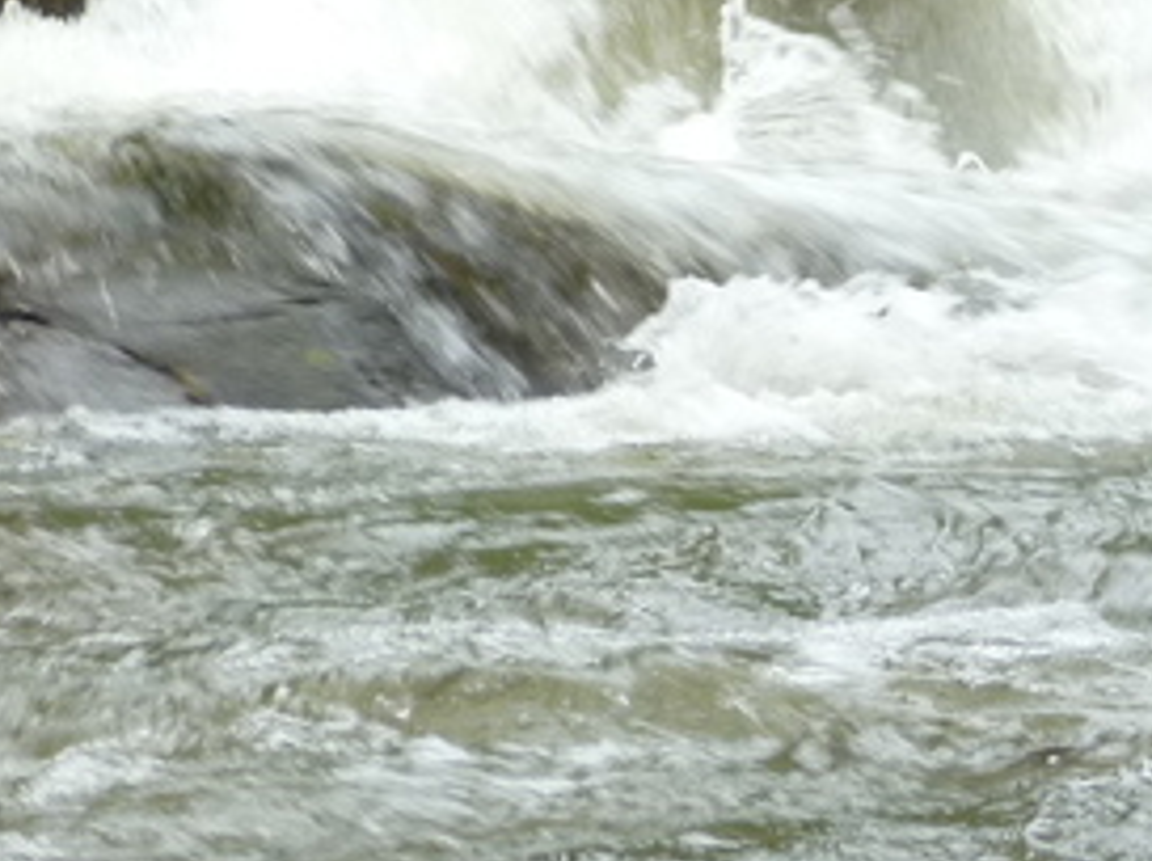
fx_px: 10536
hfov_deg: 6.2
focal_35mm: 317
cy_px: 42
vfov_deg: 4.7
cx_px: 1106
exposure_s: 1/60
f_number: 5.7
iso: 100
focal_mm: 19.2
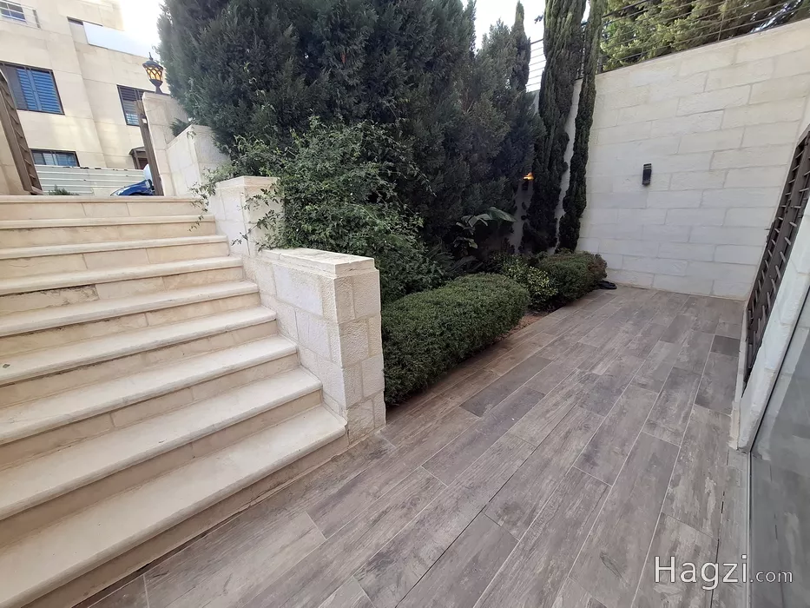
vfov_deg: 89.9
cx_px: 405
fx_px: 304
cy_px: 304
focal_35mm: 13
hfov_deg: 106.2
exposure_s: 1/114
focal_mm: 1.74
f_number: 2.2
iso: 40
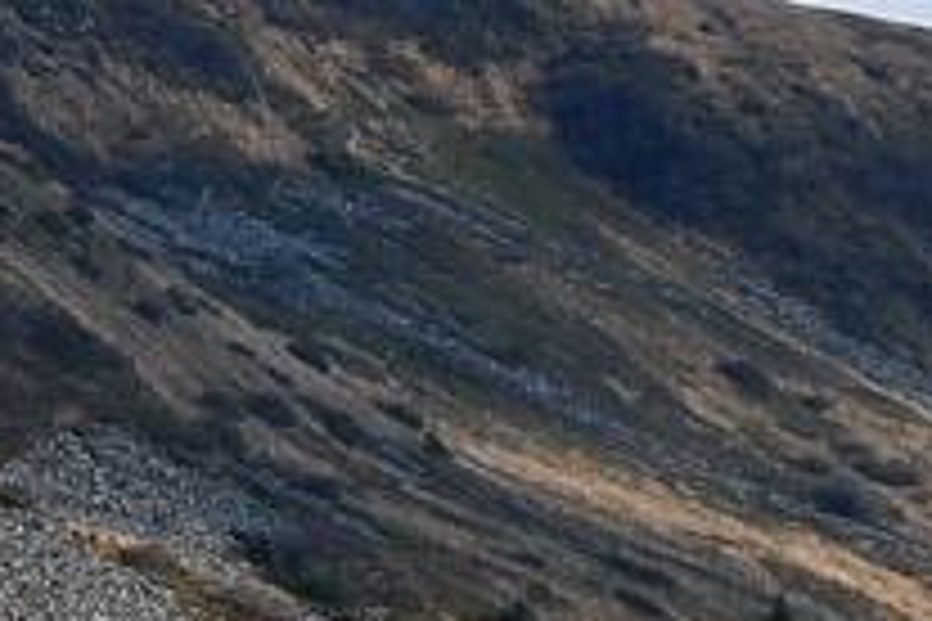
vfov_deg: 4.9
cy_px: 277
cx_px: -1094
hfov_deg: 7.1
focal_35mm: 278
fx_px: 7197
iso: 400
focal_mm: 32
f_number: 10
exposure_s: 1/400
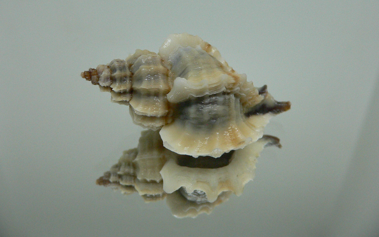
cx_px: 185
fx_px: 393
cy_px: 96
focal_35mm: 38
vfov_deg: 33.5
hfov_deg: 51.5
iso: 200
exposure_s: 1/60
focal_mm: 4.6
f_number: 2.8
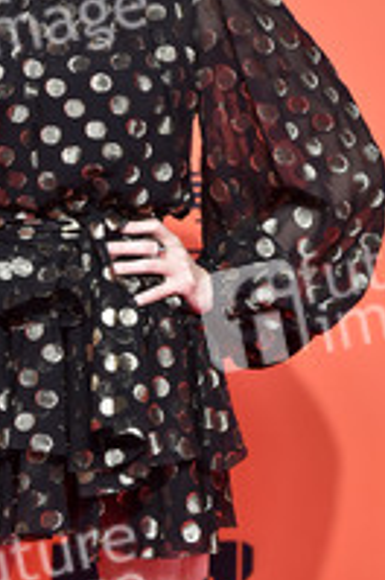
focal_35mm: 402
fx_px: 6471
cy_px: 157
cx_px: 82
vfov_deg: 5.1
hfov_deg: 3.4
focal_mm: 200
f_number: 3.5
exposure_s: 1/250
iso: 2000
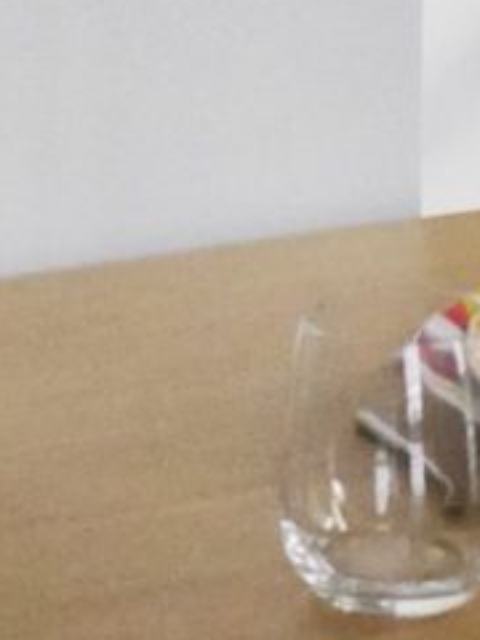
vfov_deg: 9.3
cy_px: -379
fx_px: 3790
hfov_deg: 7.1
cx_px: 872
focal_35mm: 205
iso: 6400
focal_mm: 16
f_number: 6.3
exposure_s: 1/1600
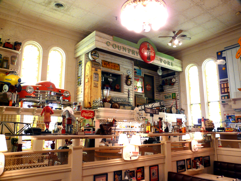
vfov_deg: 49.7
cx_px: 120
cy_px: 90
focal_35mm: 28
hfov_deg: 63.4
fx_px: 195
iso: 100
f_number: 2.8
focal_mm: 4.6
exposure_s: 1/10
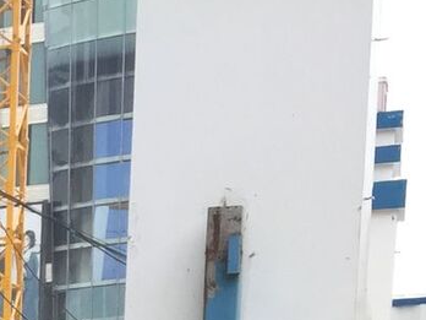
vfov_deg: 8.2
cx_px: -530
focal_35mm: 160
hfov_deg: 10.8
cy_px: 877
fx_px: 1969
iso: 32
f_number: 2.2
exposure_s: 1/175
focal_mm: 4.15
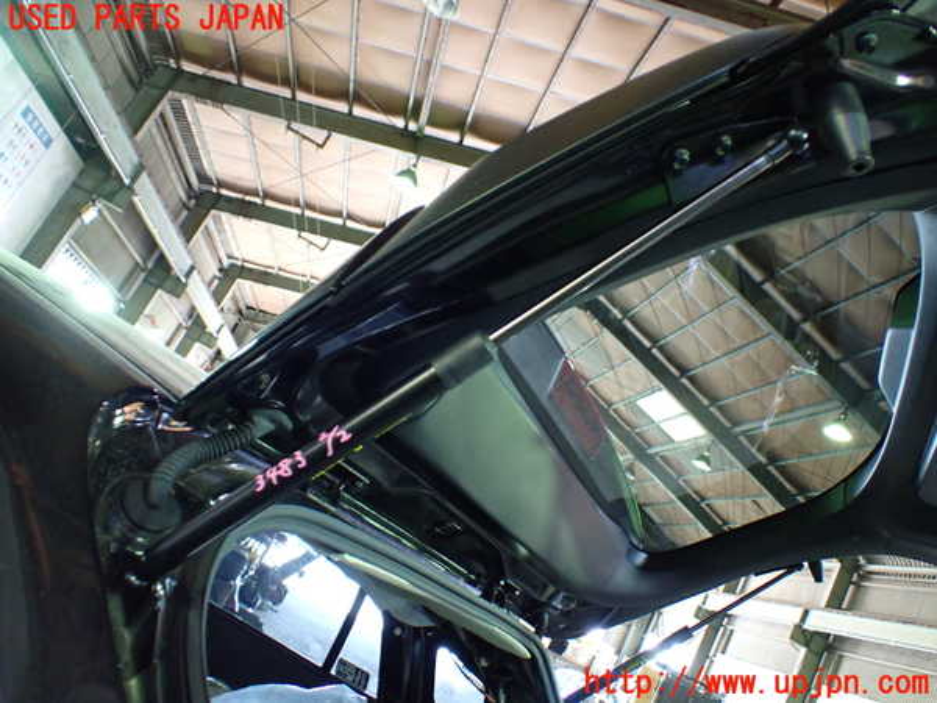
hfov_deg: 60.0
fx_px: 812
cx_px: 468
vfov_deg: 46.8
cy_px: 352
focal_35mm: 30
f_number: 2.3
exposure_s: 1/50
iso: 800
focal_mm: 5.4
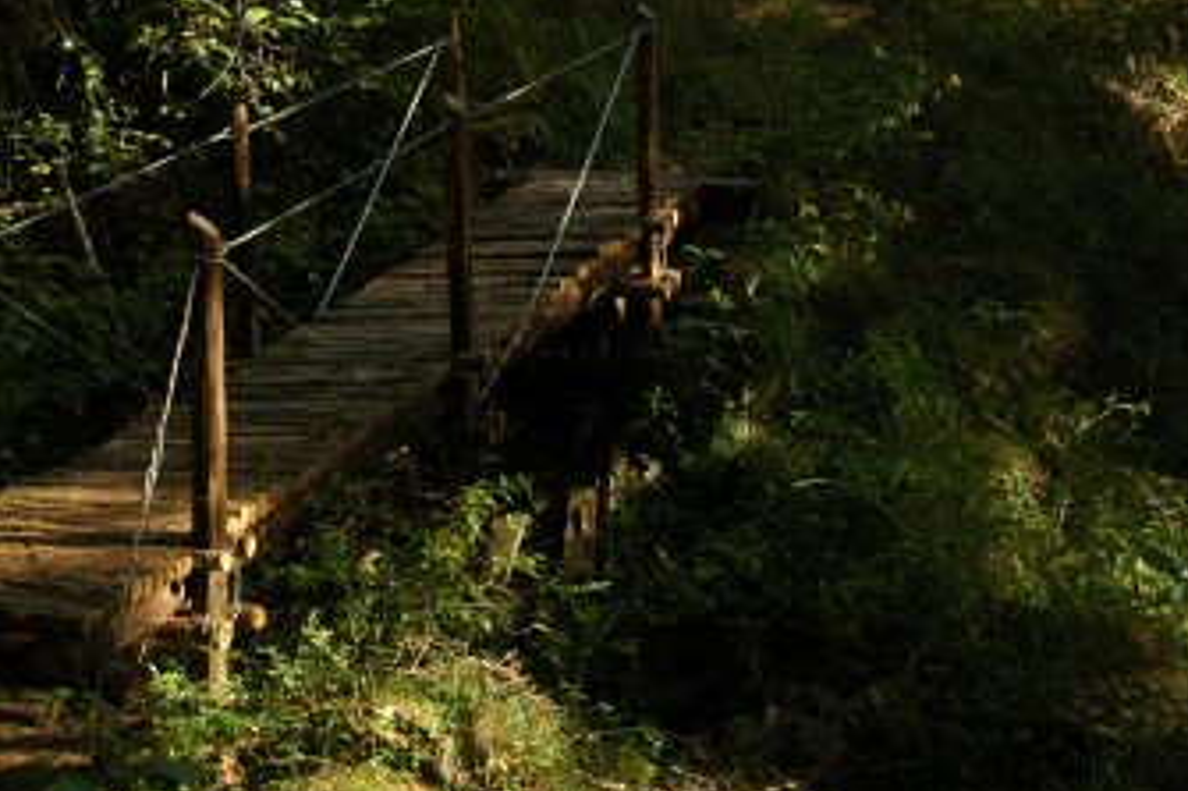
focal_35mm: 85
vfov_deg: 16.0
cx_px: 372
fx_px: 2803
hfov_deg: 23.8
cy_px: 266
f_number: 5
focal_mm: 38
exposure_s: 1/100
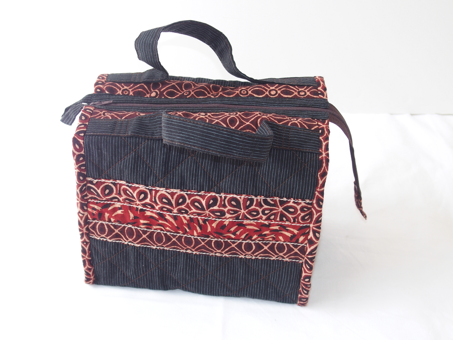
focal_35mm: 57
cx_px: 226
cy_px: 170
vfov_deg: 25.7
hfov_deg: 33.8
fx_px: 746
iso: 100
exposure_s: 1/60
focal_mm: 12
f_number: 2.8
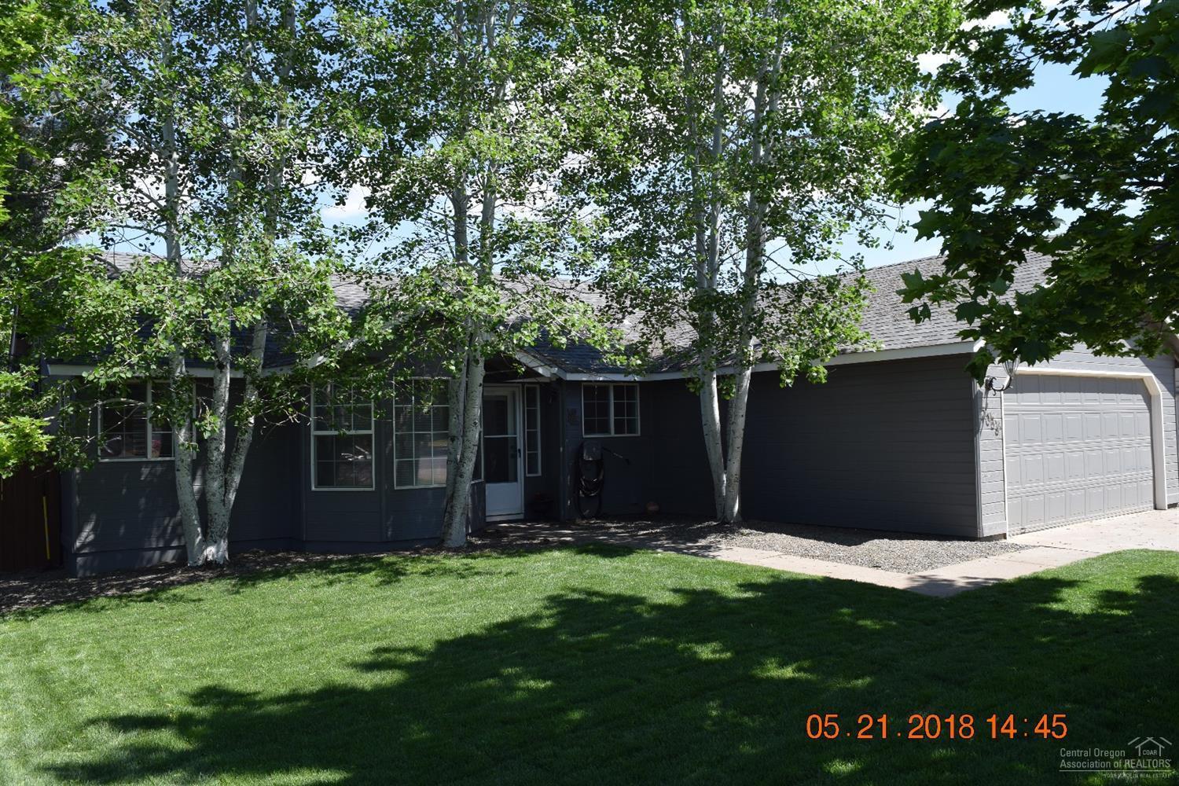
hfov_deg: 67.4
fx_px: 884
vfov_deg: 47.9
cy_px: 393
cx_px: 590
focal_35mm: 27
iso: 200
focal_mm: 18
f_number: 8
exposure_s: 1/250
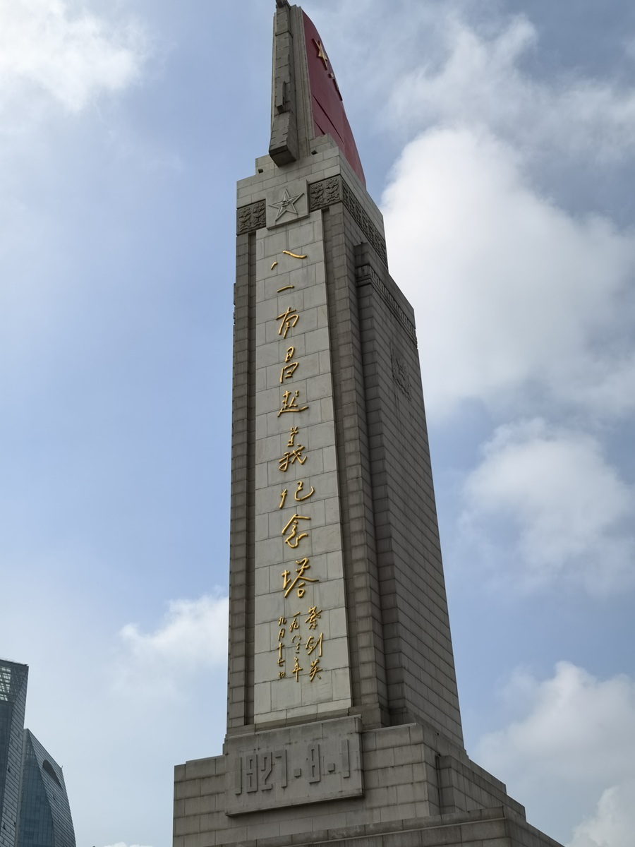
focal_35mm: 50
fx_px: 1223
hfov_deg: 29.1
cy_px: 424
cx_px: 318
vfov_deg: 38.2
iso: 50
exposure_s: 1/4000
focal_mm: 5.75
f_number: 2
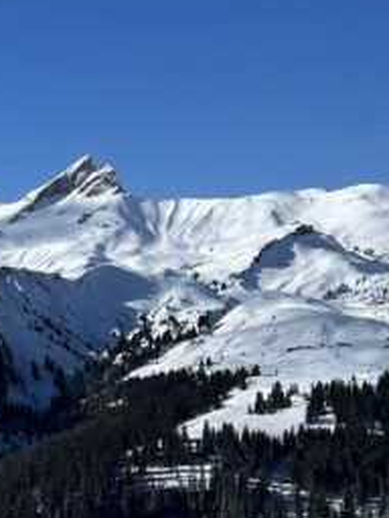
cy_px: 332
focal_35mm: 104
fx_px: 1558
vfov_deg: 18.9
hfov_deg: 13.7
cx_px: -128
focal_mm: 5.7
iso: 50
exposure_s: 1/10309
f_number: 1.5
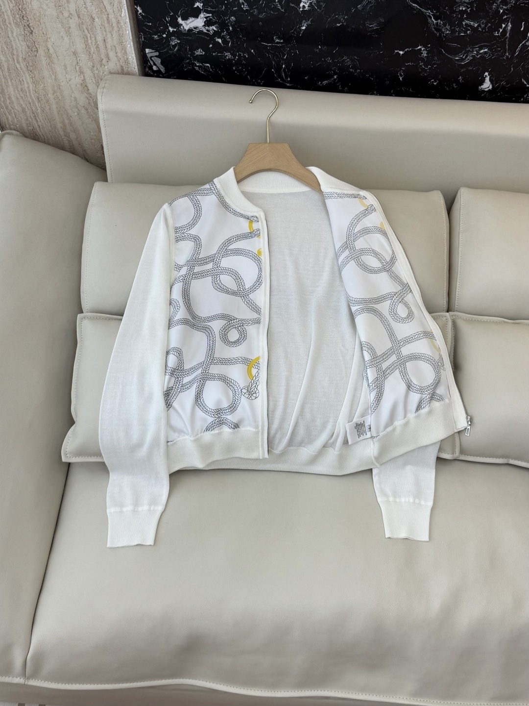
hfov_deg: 56.8
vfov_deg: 71.6
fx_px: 489
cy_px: 353
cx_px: 264
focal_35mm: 24
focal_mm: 6.76
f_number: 1.78
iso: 80
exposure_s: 1/342
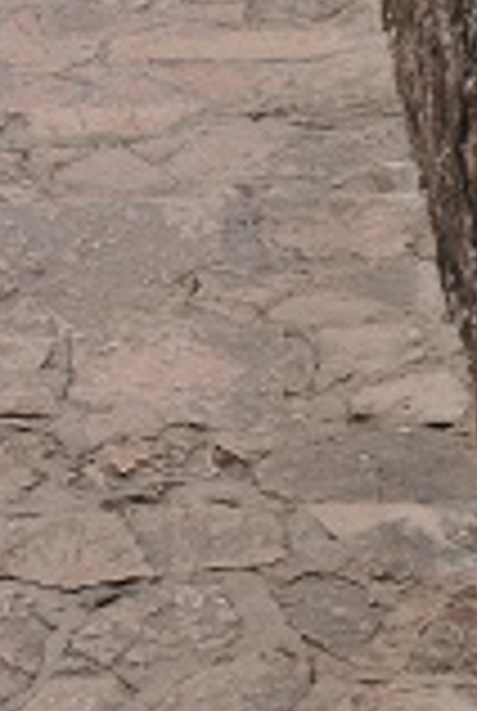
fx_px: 3384
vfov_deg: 11.2
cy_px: -536
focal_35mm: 171
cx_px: 180
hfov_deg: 8.1
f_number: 29
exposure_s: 1/125
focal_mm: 30
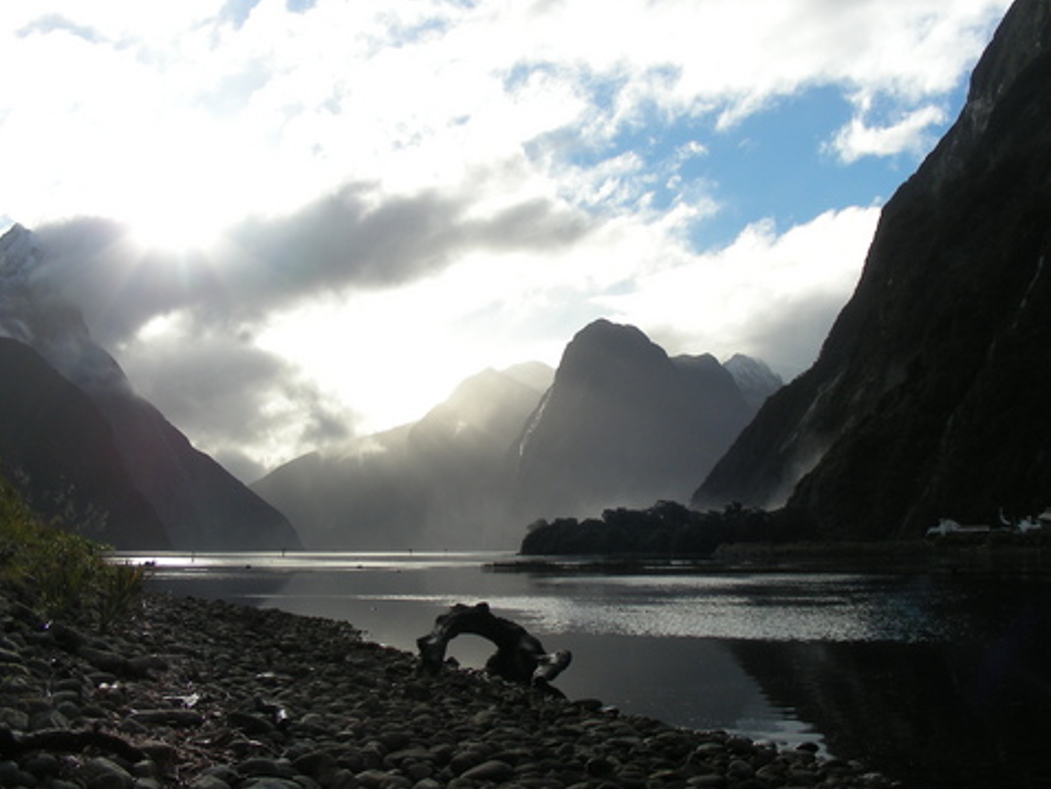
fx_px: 1306
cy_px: 413
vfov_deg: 33.6
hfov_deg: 43.8
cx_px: 540
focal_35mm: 43
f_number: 4
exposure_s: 1/913
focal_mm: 6.3
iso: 70
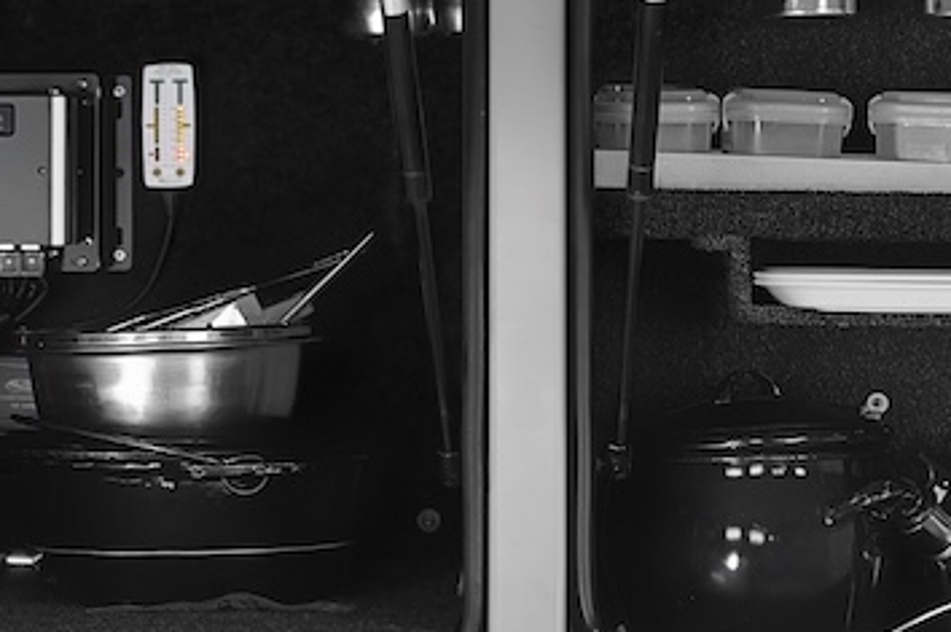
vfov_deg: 9.8
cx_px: 545
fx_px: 3667
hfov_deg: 14.8
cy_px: 147
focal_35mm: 139
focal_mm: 64
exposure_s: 1/80
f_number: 4
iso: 1250
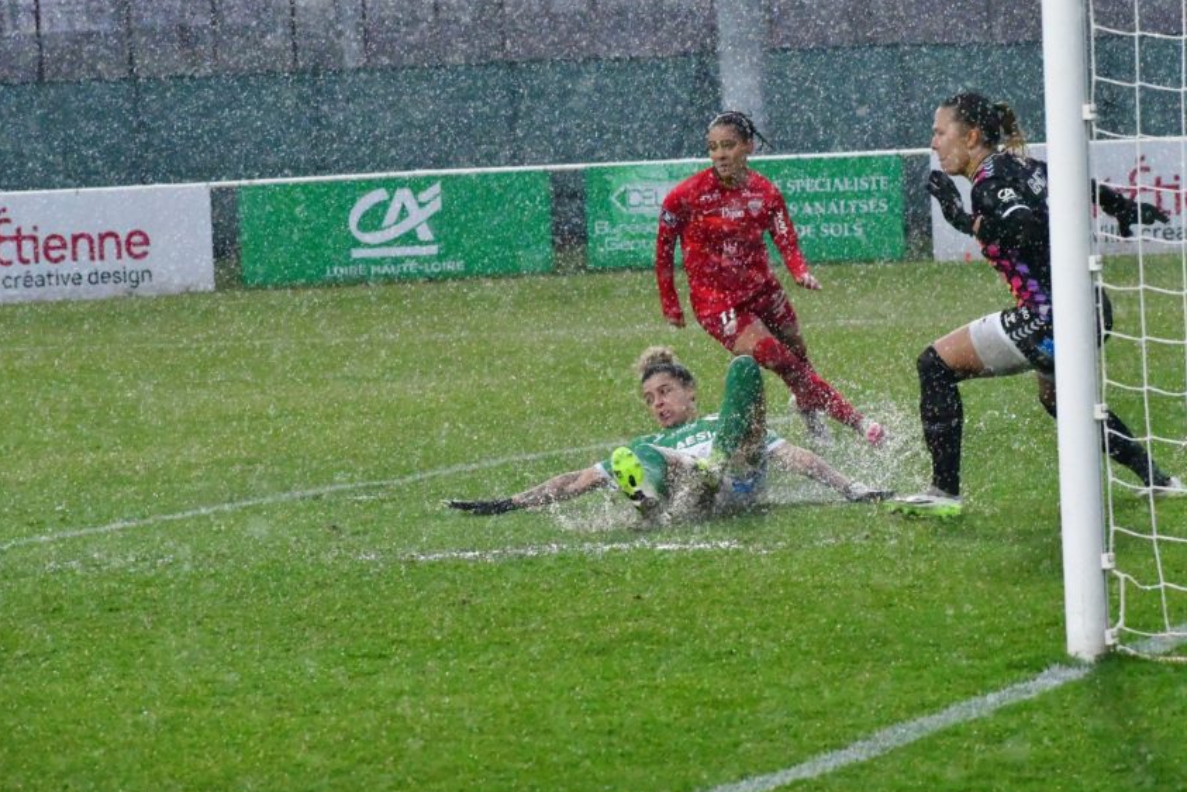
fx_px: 6726
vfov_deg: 6.7
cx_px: 715
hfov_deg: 10.1
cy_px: 319
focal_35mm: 204
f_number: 8
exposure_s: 1/2000
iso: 20000
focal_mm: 112
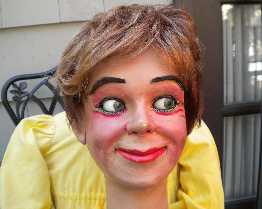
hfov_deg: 49.1
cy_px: 105
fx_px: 287
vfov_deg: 40.1
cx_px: 127
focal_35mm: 37
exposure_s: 1/53.6
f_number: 3.1
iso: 110
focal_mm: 6.3
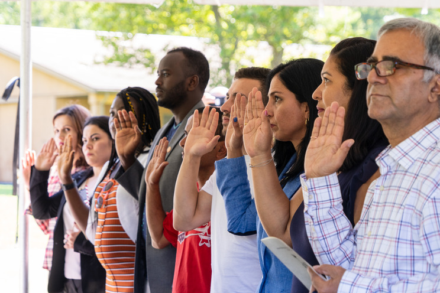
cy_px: 146
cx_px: 220
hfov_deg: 17.3
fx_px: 1442
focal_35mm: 118
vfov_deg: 11.6
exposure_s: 1/125
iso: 800
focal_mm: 118
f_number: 7.1
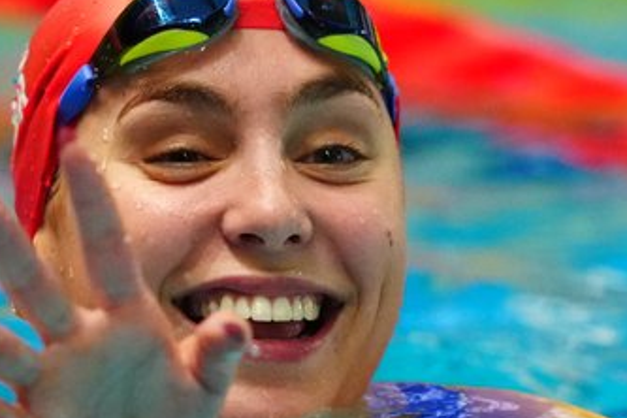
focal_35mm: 961
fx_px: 16736
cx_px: 331
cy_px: 267
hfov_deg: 2.1
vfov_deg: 1.4
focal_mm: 400
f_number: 2.8
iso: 5000
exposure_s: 1/1600
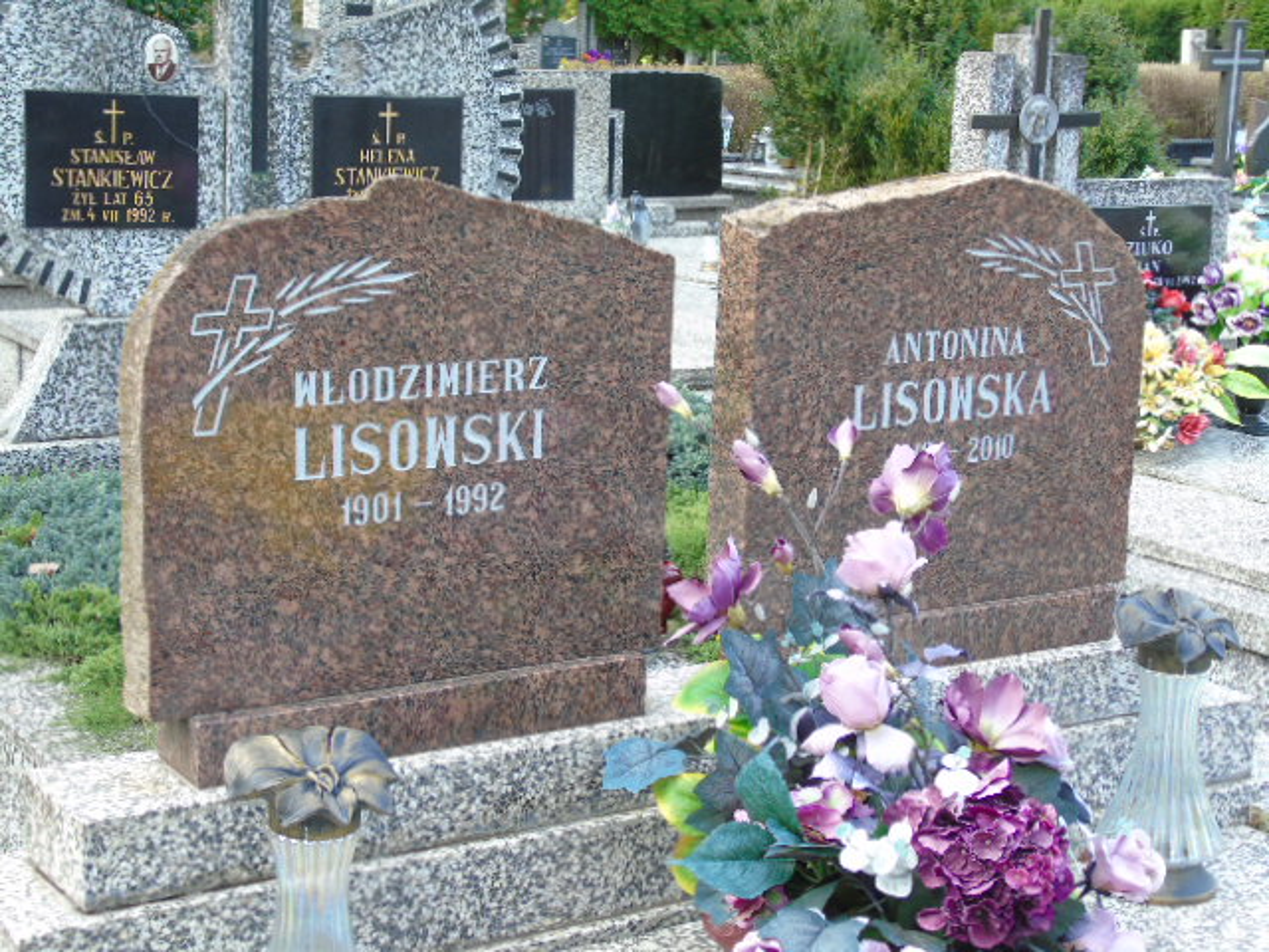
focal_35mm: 62
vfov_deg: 23.7
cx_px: 634
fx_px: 2273
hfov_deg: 31.2
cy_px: 476
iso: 100
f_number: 4.5
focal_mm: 11
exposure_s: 1/50
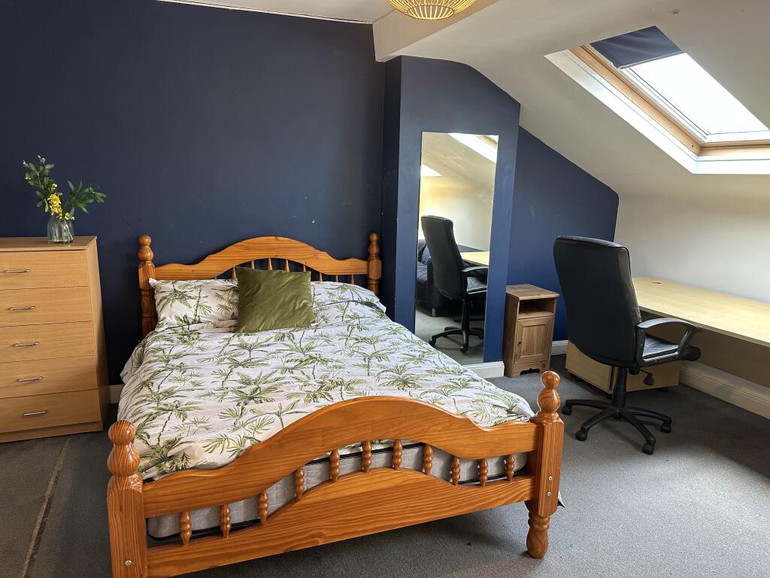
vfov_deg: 56.8
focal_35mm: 24
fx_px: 534
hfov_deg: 71.6
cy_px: 289
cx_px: 385
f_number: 1.78
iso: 250
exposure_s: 1/117
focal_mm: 6.86
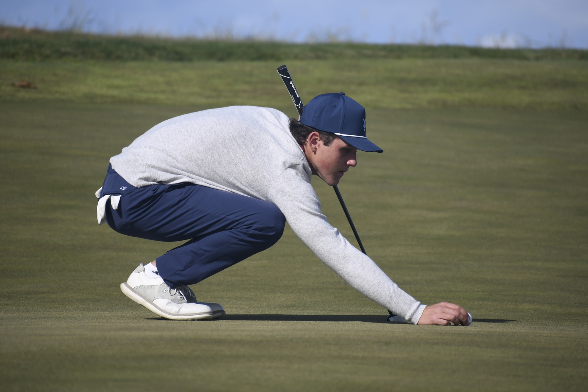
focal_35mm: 390
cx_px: 294
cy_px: 196
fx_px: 6370
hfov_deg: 5.3
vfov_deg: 3.5
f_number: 6.3
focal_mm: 260
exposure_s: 1/2500
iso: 400
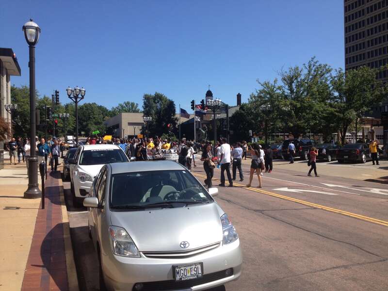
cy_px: 146
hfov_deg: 52.6
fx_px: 392
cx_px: 194
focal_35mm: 35
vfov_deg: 40.7
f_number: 2.4
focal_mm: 4.28
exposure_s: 1/1534
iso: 50
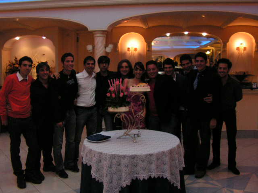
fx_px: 268
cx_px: 129
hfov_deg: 51.4
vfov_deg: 39.7
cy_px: 96
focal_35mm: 36
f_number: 3.2
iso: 200
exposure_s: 1/40
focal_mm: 6
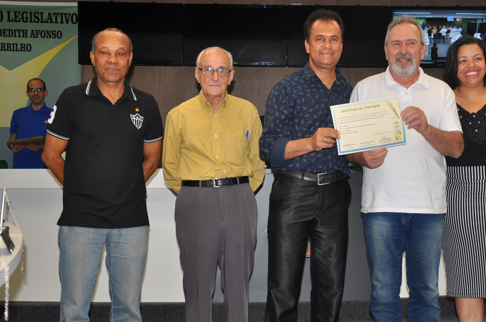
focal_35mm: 53
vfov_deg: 25.4
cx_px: 294
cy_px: 151
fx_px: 715
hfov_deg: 37.4
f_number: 4
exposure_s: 1/60
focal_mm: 28
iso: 200
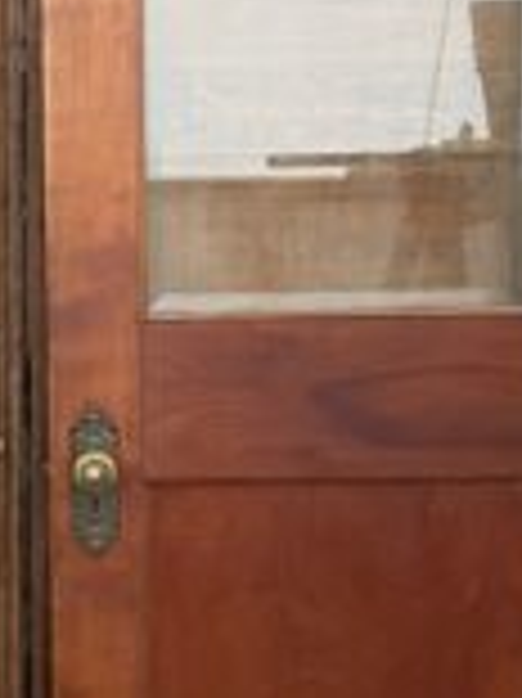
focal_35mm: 67
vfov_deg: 28.9
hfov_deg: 21.3
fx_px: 1349
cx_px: 18
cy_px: 288
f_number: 1.6
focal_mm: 4.2
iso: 160
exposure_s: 1/60
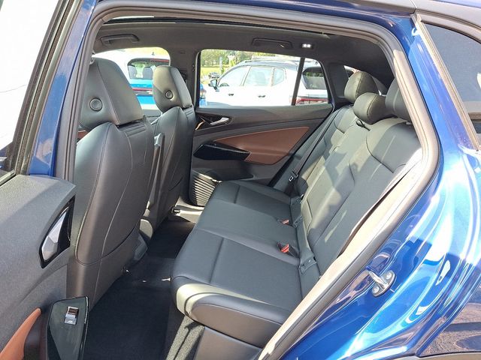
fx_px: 347
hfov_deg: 69.4
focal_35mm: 25
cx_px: 240
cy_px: 180
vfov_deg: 54.9
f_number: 1.8
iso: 53
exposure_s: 1/100
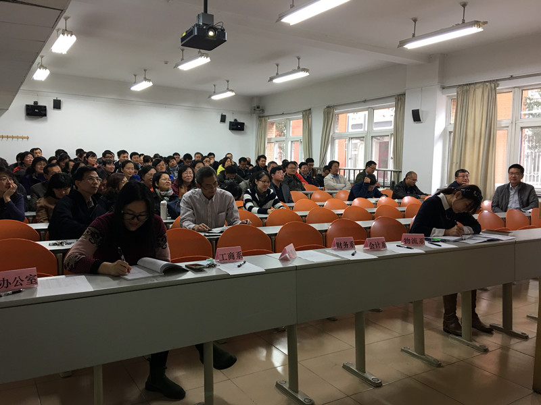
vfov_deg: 48.2
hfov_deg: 61.7
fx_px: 453
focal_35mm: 29
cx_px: 270
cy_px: 202
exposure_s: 1/17
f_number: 2.2
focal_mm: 4.15
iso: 40
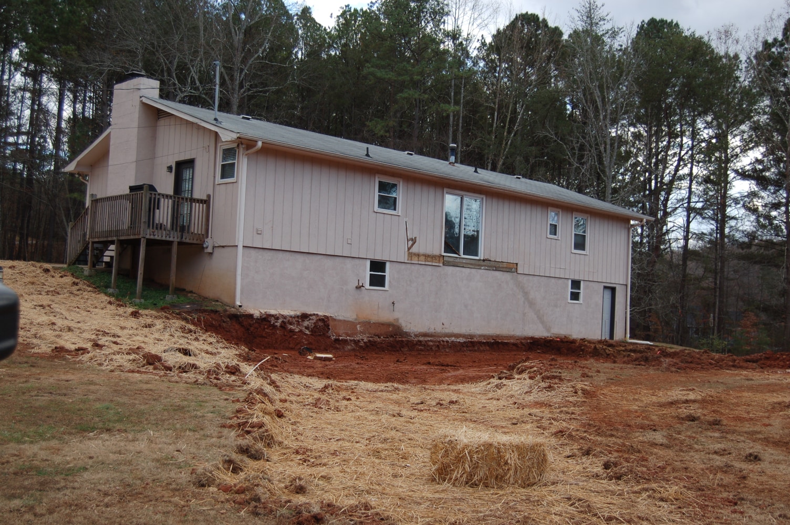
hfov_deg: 49.6
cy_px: 262
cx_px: 395
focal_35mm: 39
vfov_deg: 34.1
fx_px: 855
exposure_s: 1/500
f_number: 4.2
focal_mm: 26
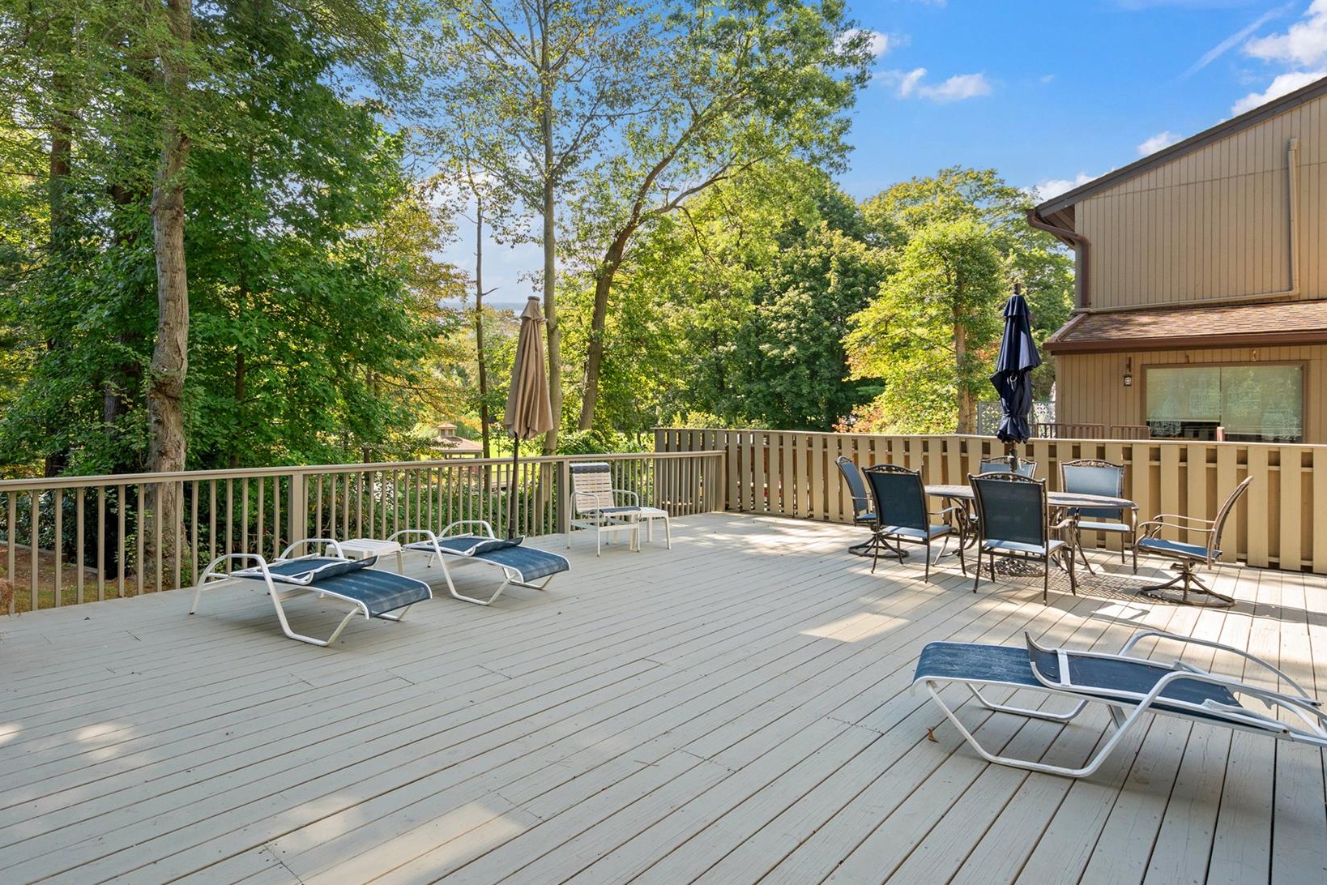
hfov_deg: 83.3
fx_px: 737
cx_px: 556
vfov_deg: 61.9
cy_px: 410
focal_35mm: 20
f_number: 5.6
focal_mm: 16
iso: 800
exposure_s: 1/500
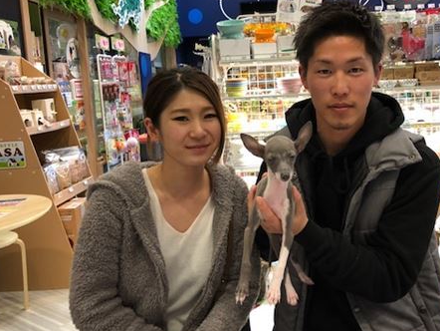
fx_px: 483
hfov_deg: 48.5
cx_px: 272
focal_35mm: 38
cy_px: 134
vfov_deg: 37.6
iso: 40
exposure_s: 1/15
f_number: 1.8
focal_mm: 4
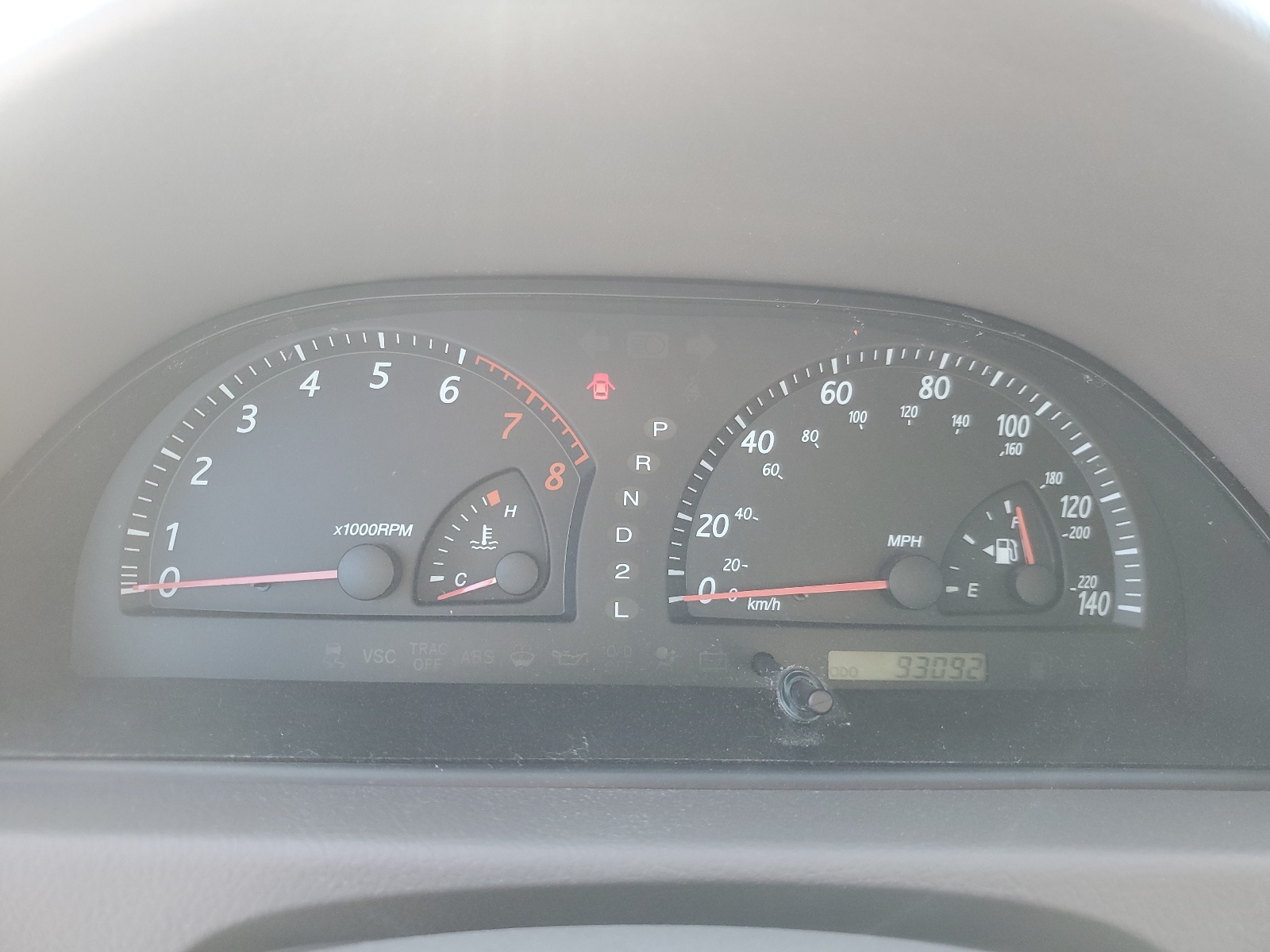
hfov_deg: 67.3
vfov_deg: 53.1
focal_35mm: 26
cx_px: 635
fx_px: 954
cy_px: 476
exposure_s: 1/100
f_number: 1.5
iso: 64
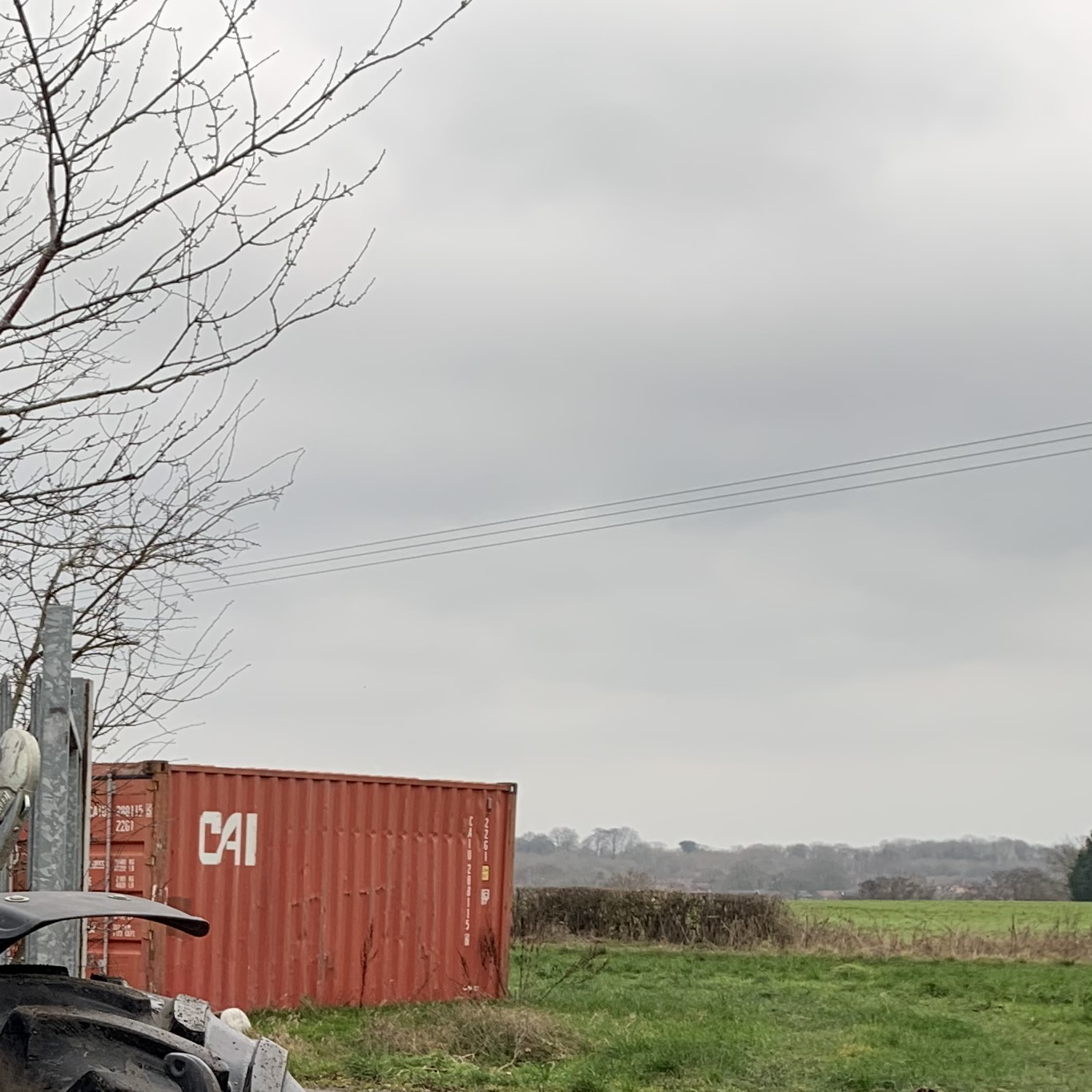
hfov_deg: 23.4
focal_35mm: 68
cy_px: 1146
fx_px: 2427
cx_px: -180
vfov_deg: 24.0
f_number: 1.8
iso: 32
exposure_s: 1/121
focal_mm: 4.25
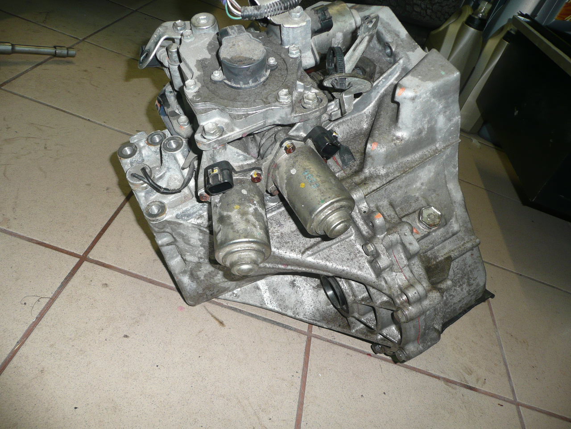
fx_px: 462
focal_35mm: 28
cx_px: 286
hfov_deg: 63.4
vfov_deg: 49.7
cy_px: 214
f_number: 3.3
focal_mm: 4.6
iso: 125
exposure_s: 1/30
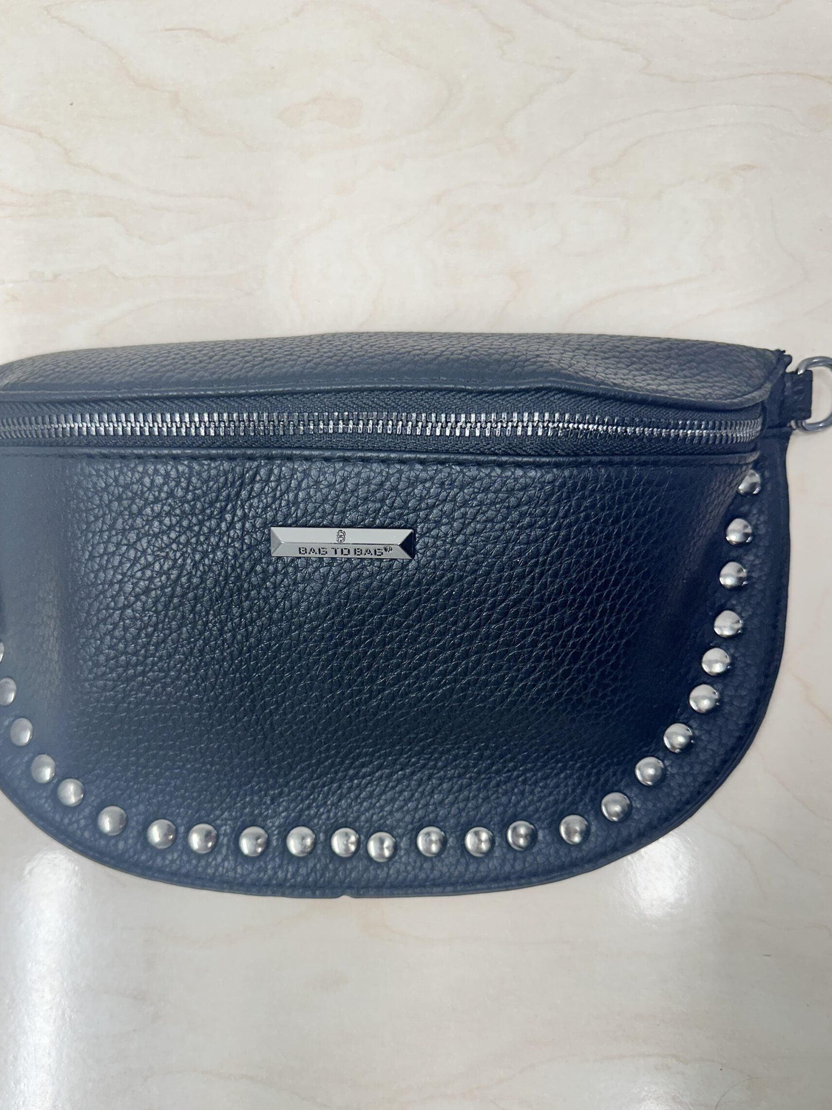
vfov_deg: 65.1
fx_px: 865
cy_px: 621
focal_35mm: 27
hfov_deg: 51.3
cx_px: 378
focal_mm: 6.86
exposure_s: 1/100
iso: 64
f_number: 1.78
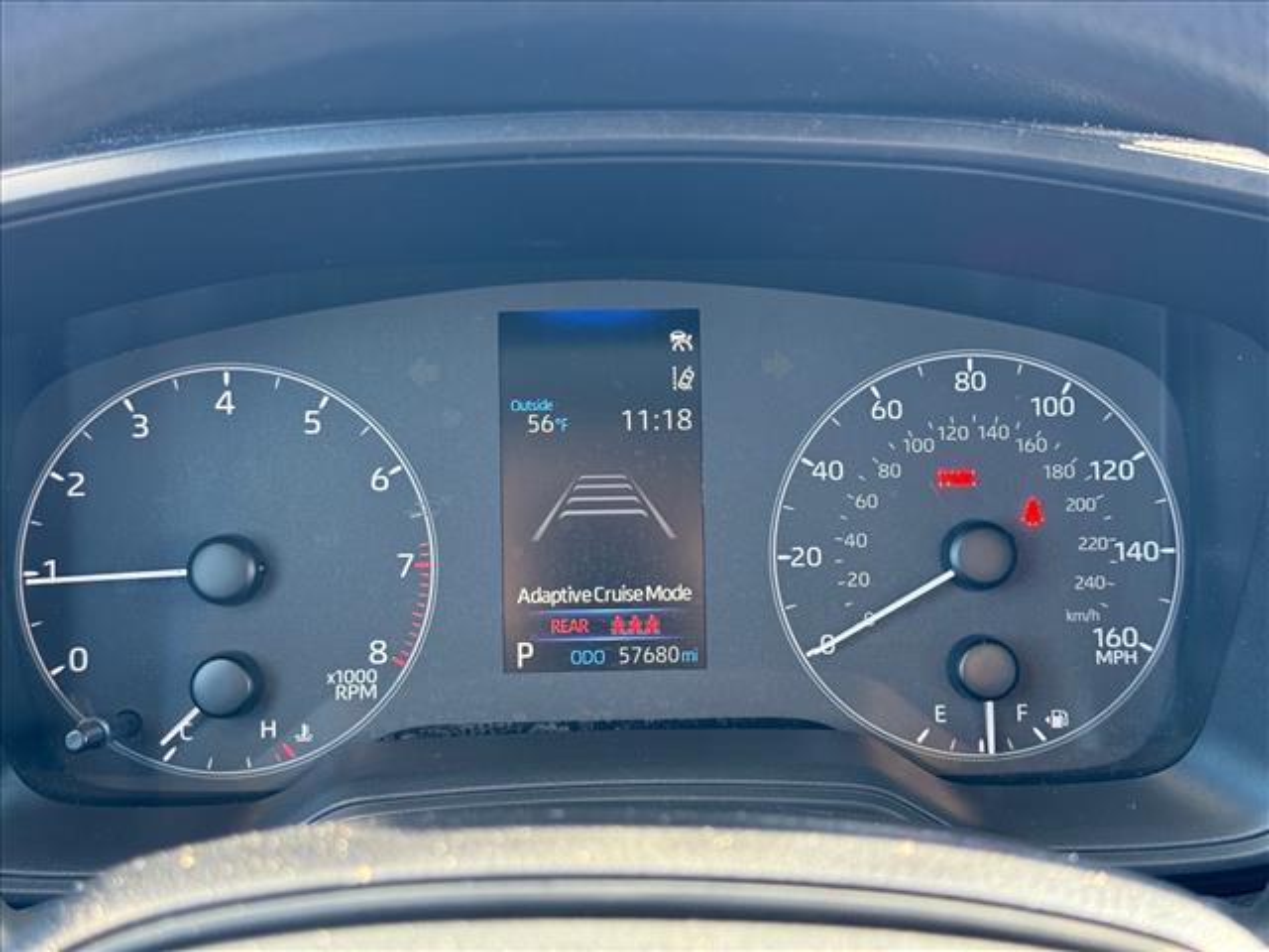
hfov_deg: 39.7
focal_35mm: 48
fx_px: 1760
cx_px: 634
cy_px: 476
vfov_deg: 30.3
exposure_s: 1/60
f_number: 1.78
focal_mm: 6.76
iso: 100
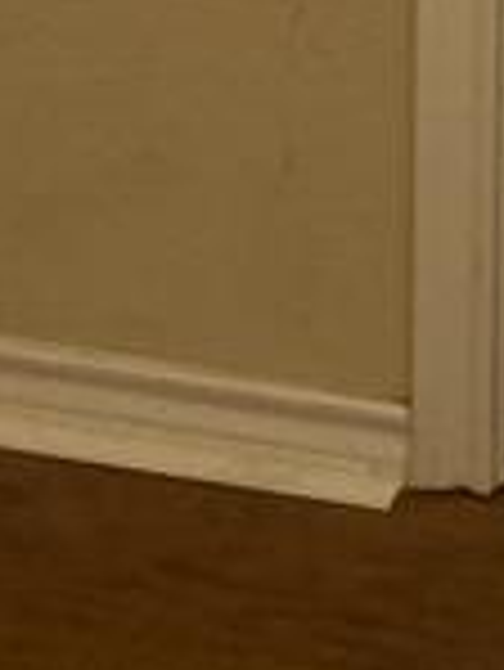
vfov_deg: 11.6
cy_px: -1030
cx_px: 922
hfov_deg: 10.4
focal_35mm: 134
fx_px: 2598
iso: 320
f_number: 1.8
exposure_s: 1/40
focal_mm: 4.25
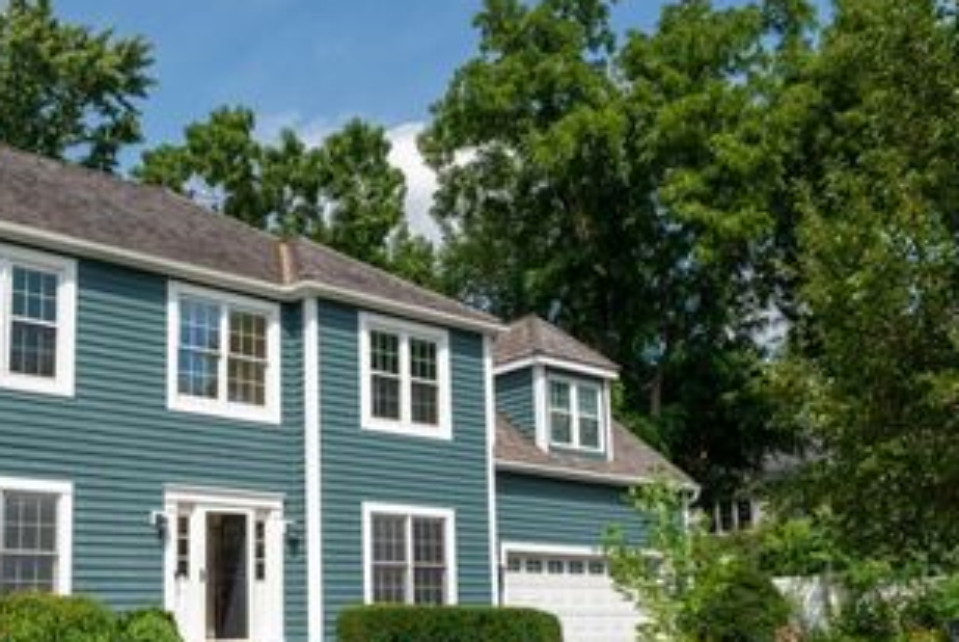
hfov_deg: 65.2
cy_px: 333
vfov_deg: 49.6
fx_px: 693
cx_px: 243
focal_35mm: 26
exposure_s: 1/8000
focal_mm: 16
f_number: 5.6
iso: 800
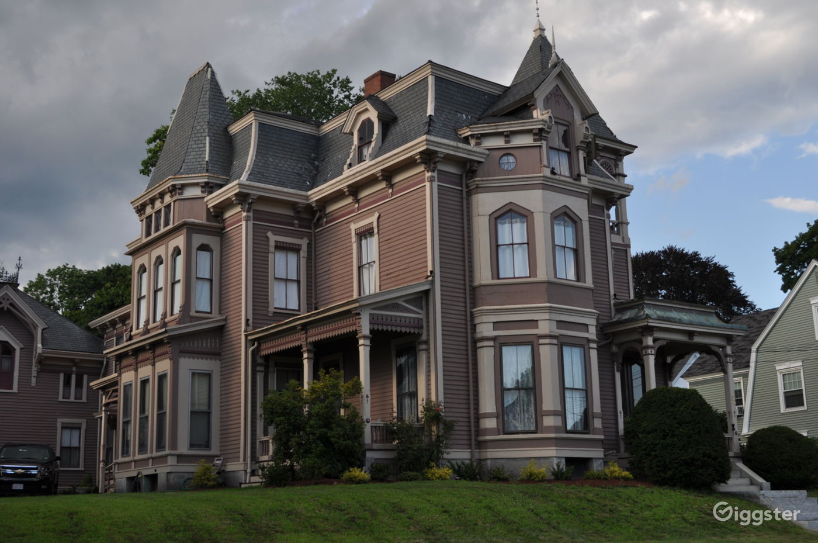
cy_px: 272
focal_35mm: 48
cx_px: 409
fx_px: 1089
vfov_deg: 28.0
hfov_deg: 41.2
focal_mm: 32
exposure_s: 1/200
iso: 200
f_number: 7.1
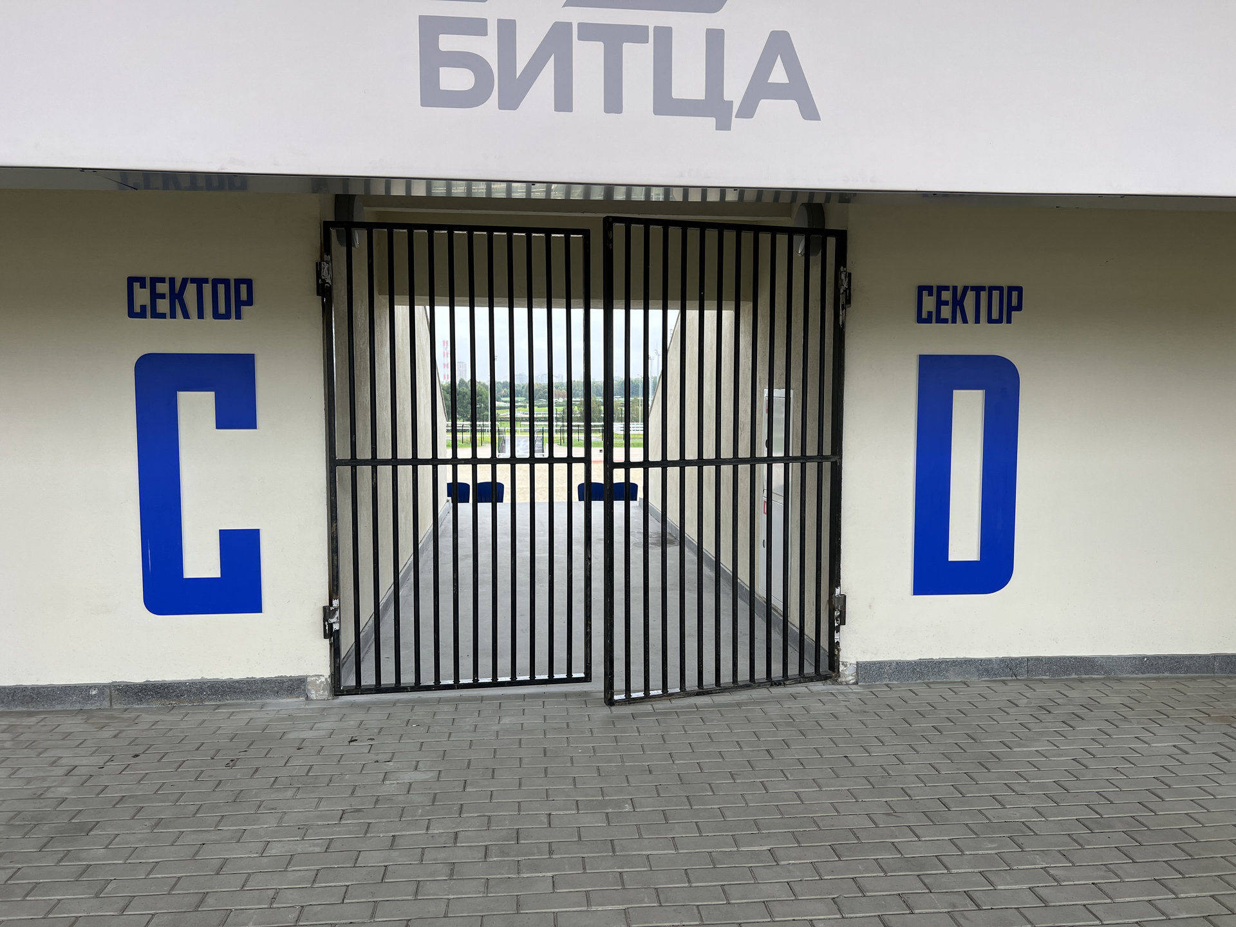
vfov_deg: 53.1
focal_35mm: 26
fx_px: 928
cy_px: 464
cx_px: 618
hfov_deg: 67.3
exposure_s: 1/379
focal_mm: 5.7
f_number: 1.5
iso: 50
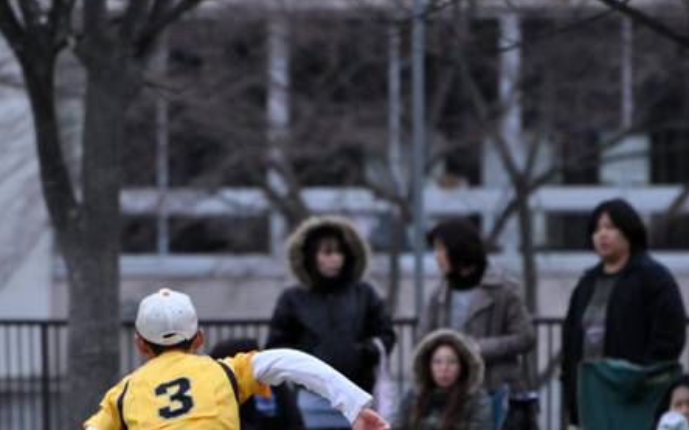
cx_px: 222
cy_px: 395
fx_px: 15502
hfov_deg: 2.5
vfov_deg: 1.6
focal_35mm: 826
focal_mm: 300
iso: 800
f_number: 5.6
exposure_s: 1/1600
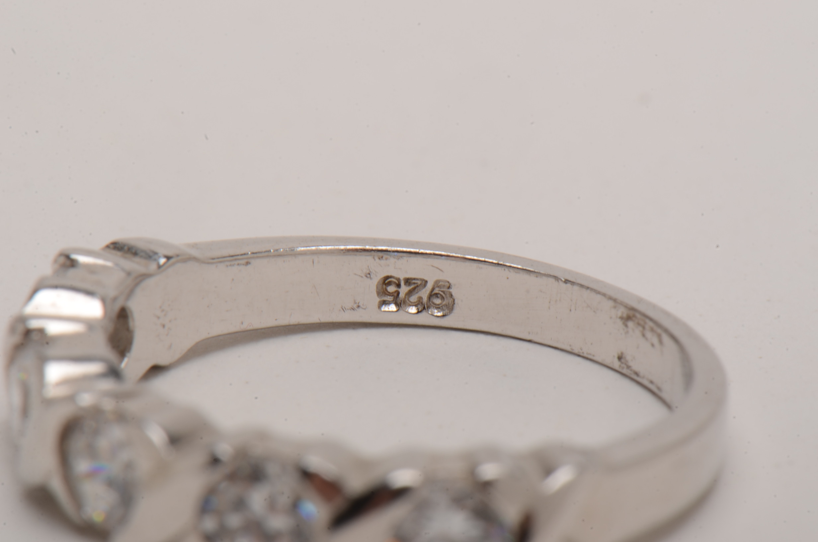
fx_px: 2891
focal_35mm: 128
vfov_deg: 10.7
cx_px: 409
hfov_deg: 16.1
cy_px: 271
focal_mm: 85
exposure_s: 1/160
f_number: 32
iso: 100
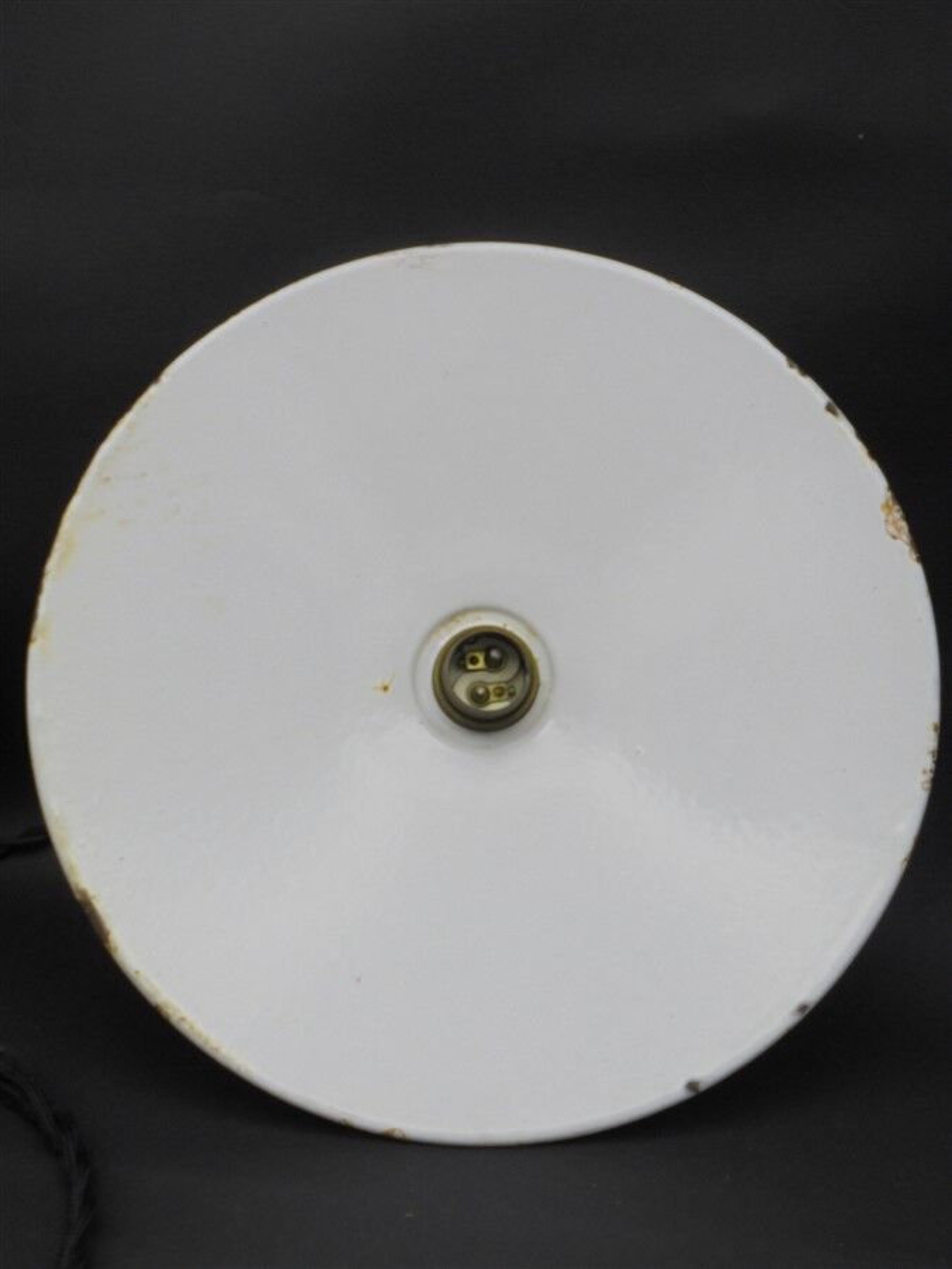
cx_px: 476
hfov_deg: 37.7
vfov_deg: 49.0
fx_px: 1393
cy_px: 634
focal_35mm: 38
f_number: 4.2
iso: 100
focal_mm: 6.9
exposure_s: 1/50
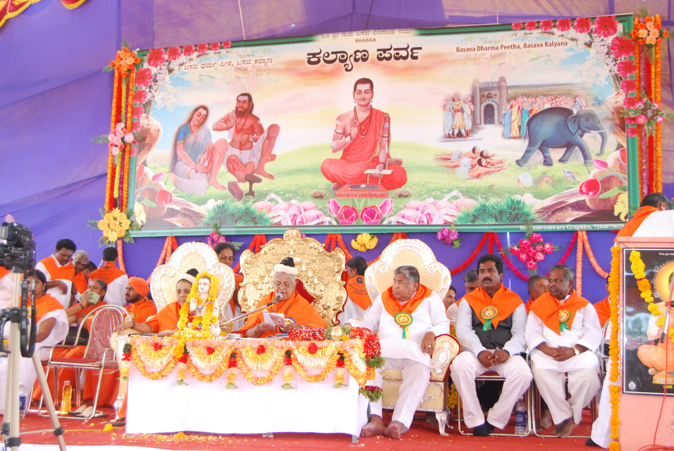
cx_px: 337
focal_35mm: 42
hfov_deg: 46.3
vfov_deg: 32.0
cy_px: 226
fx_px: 787
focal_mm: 28
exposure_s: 1/100
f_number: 5
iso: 800
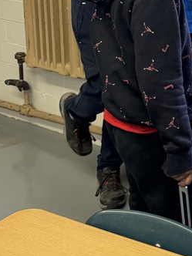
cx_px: 256
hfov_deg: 18.4
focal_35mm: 74
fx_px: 547
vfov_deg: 25.8
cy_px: 43
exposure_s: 1/120
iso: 125
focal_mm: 6.76
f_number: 1.78
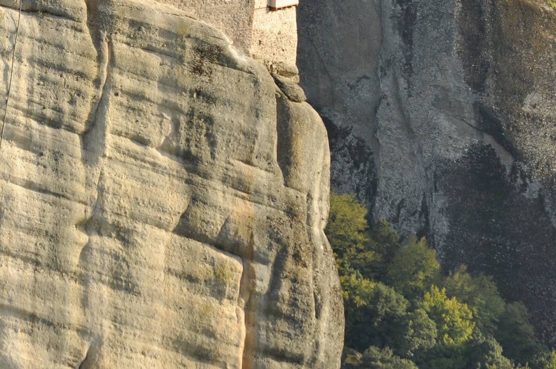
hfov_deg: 4.1
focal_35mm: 508
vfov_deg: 2.7
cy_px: 11
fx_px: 7835
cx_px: 10
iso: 200
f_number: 8
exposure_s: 1/320
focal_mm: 150
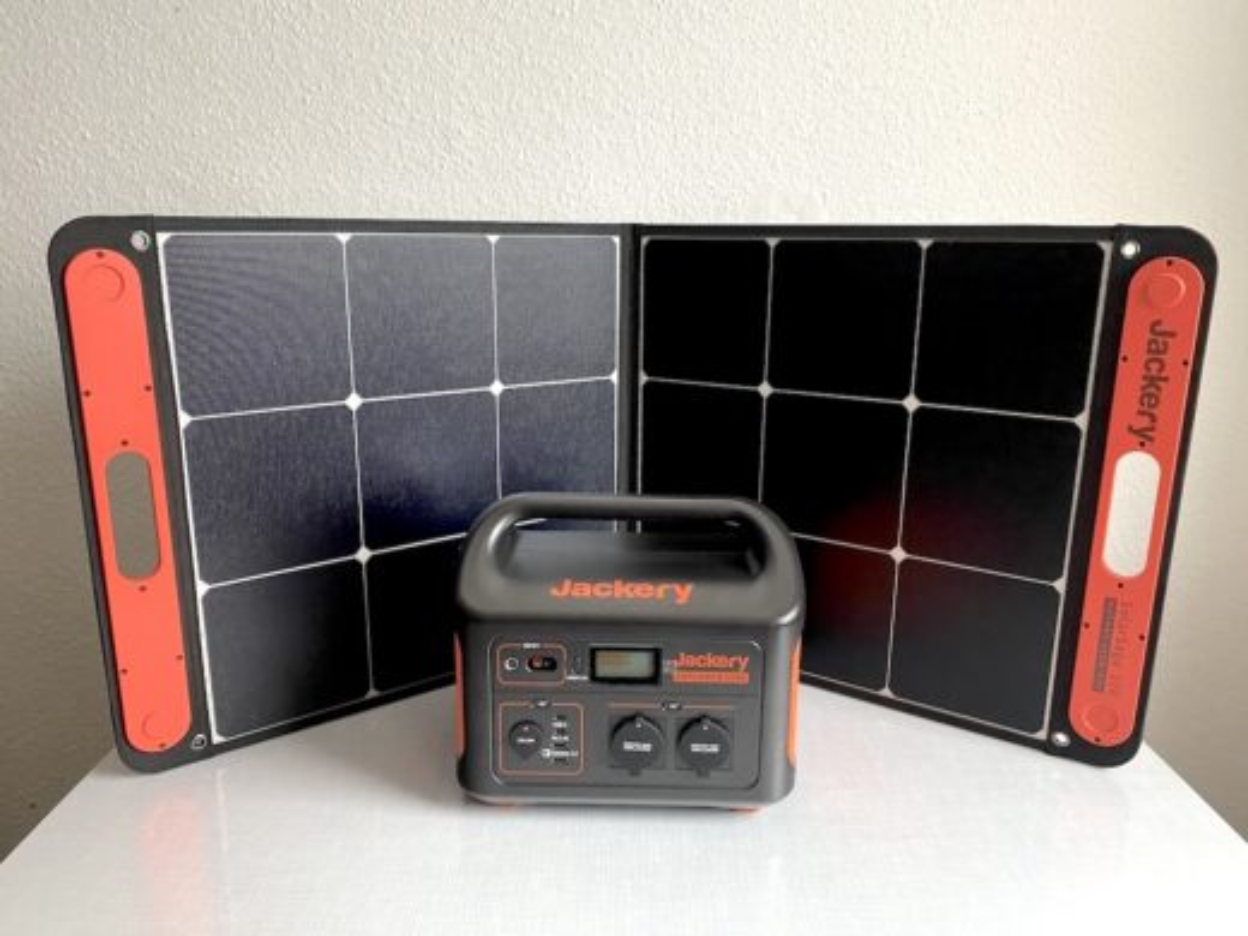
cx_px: 624
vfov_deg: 53.1
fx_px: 937
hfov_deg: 67.3
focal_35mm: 26
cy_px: 468
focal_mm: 4.25
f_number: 1.8
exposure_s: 1/57
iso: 500
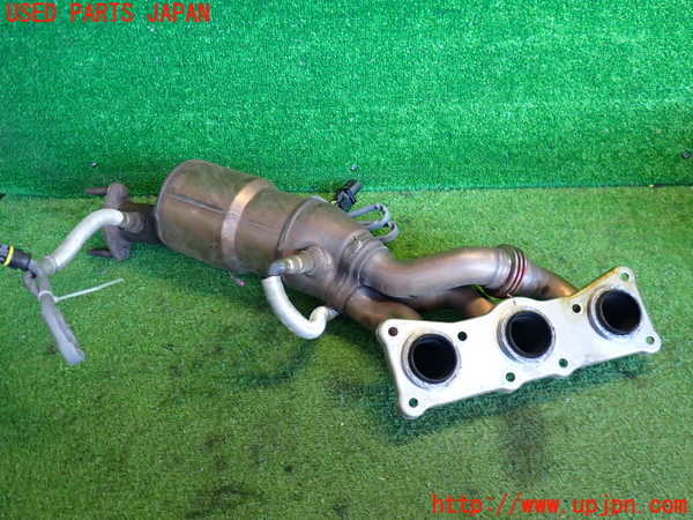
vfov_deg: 46.8
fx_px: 601
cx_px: 346
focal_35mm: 30
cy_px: 260
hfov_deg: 60.0
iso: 320
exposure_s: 1/40
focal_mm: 5.4
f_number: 2.3
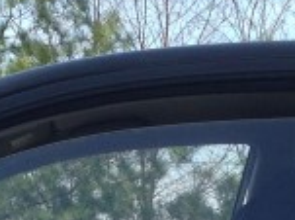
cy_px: 469
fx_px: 1907
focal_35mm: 224
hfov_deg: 8.8
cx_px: 100
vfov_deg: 6.4
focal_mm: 4.12
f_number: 2.4
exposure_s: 1/686
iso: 50
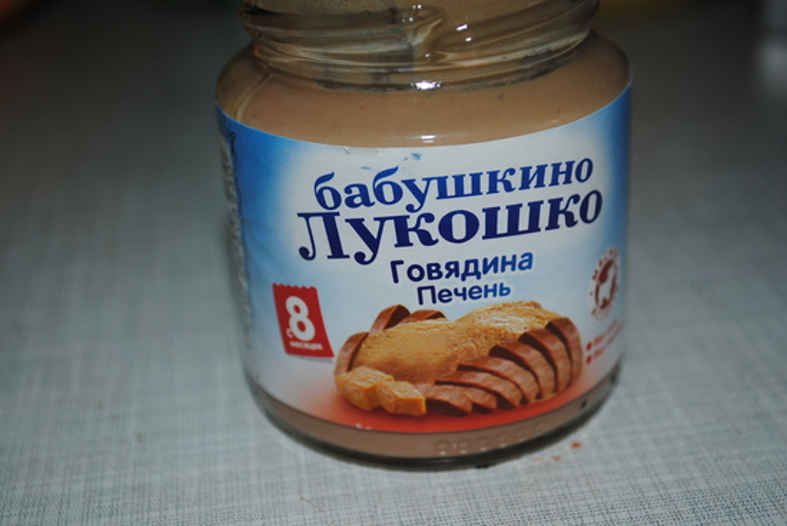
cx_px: 394
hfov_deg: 33.4
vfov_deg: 22.7
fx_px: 1313
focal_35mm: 60
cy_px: 263
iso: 110
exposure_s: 1/60
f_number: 5.3
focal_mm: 40
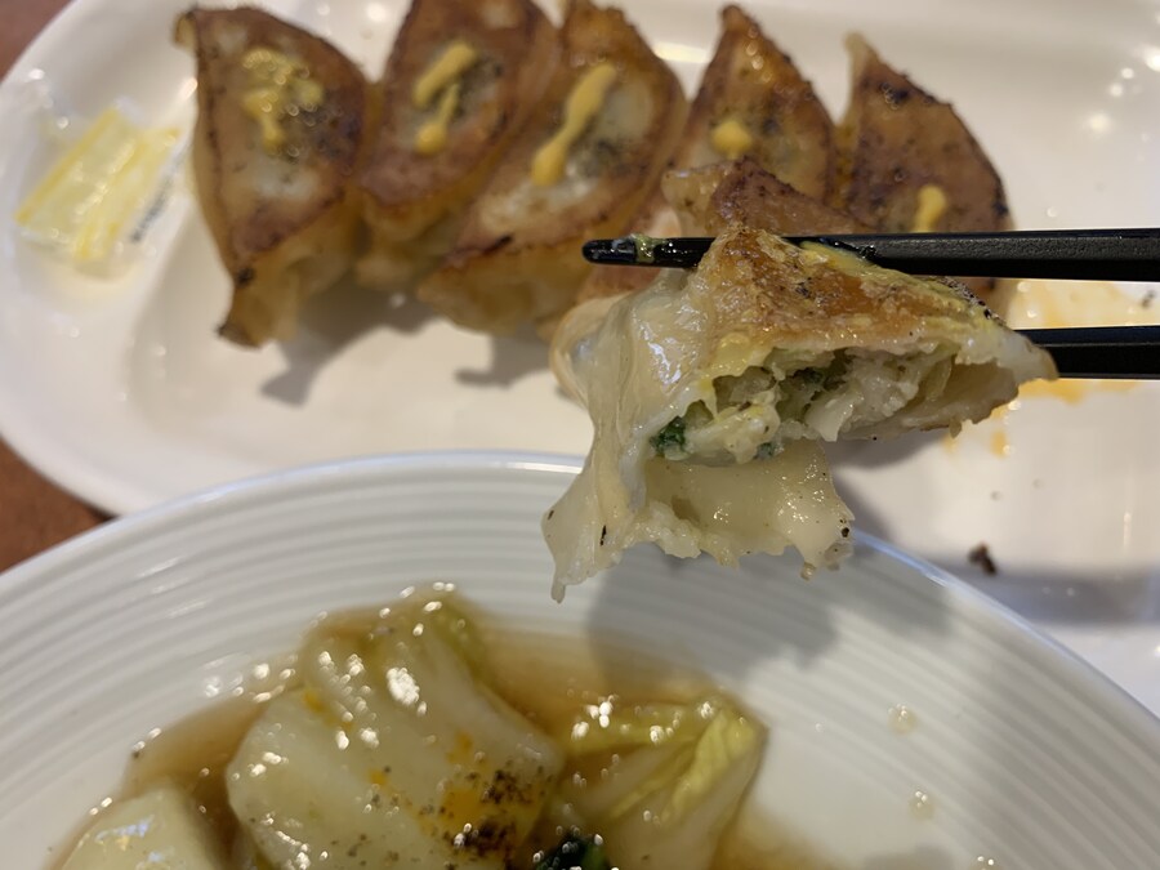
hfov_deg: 67.3
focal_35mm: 26
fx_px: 871
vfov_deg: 53.1
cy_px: 435
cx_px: 580
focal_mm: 4.25
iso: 100
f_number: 1.8
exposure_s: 1/60
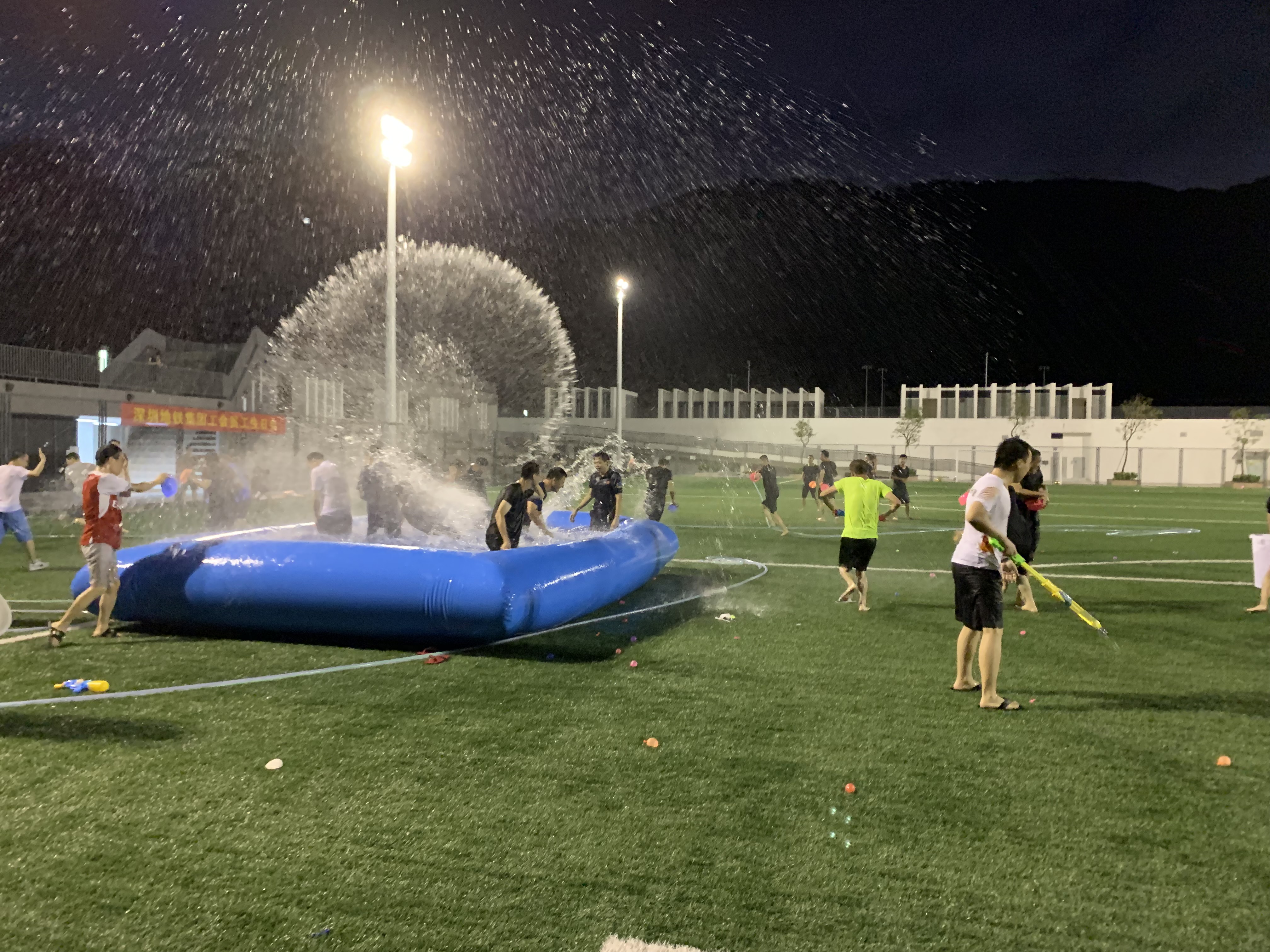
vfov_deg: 53.1
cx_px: 635
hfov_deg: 67.3
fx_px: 954
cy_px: 476
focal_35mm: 26
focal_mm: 4.25
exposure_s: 1/25
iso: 320
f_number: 1.8
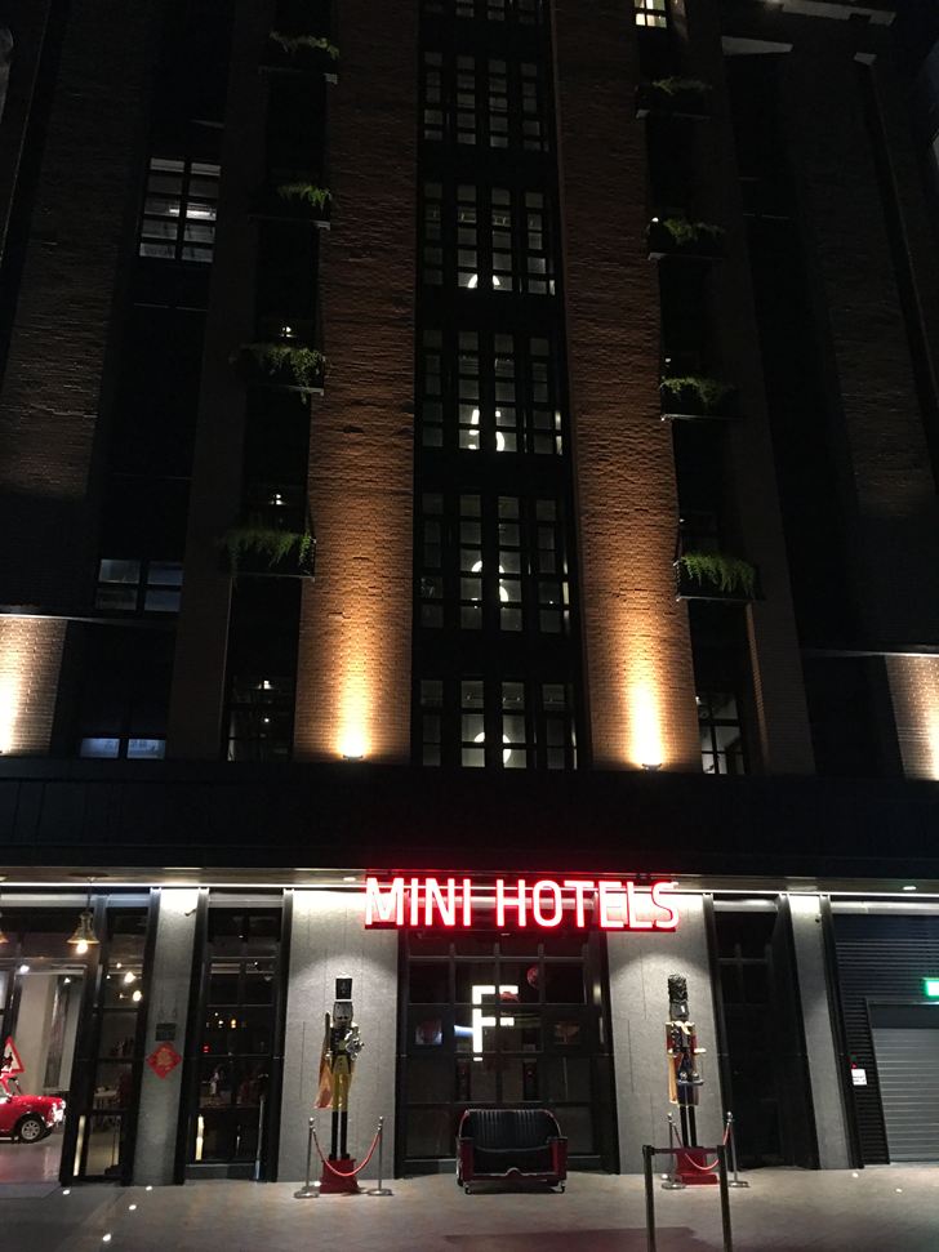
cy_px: 626
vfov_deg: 61.7
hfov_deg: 48.2
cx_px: 470
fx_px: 1049
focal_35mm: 29
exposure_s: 1/4
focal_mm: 4.15
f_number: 2.2
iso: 50
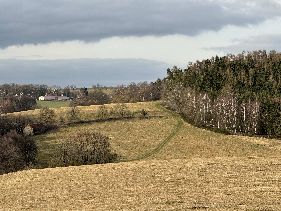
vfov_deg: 12.3
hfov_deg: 16.4
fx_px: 974
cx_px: 140
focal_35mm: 120
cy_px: 106
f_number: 2.8
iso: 50
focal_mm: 15.66
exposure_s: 1/767
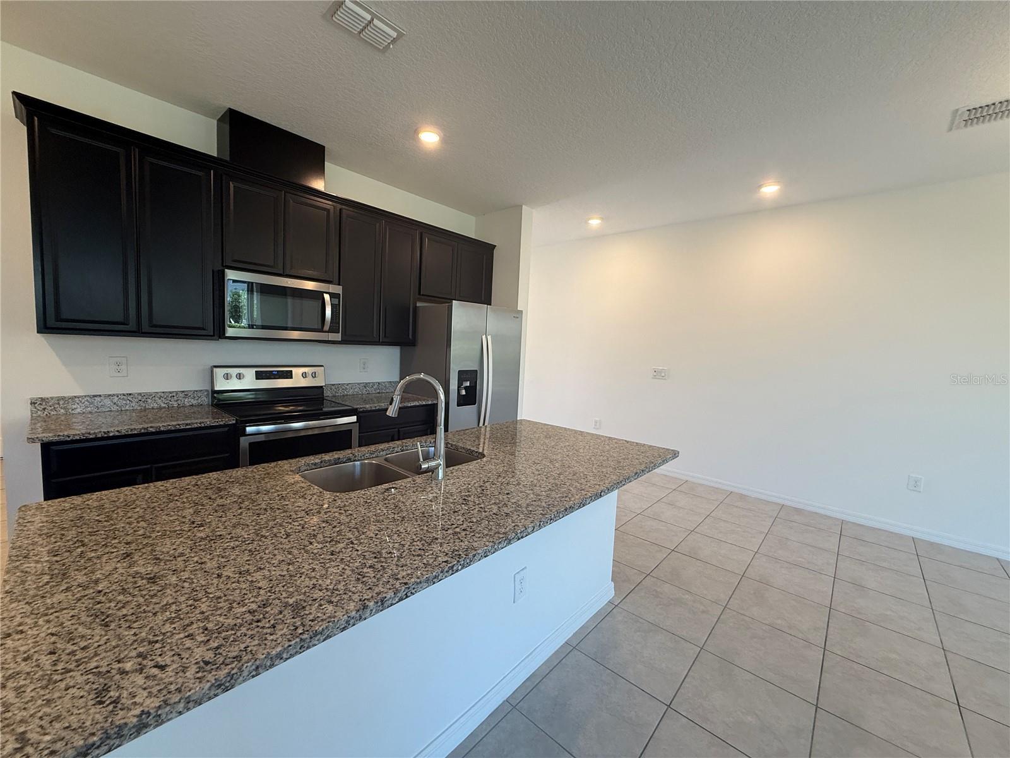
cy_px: 379
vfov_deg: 85.7
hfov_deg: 102.1
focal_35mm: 14
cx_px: 505
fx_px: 408
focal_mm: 2.22
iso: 160
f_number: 2.2
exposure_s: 1/120
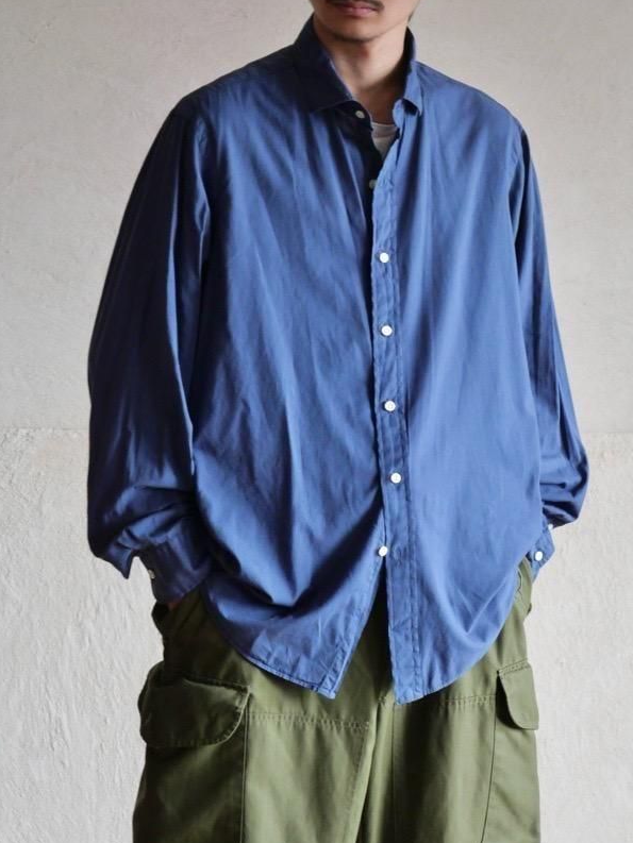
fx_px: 2413
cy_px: 410
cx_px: 335
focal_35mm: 99
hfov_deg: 14.9
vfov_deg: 19.8
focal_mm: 46
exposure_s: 1/100
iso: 1600
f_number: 3.9
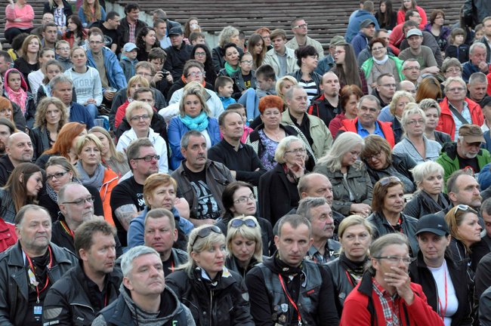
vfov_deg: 7.9
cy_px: 163
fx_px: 2371
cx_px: 246
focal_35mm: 174
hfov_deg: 11.8
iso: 2000
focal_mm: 116
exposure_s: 1/30
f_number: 11
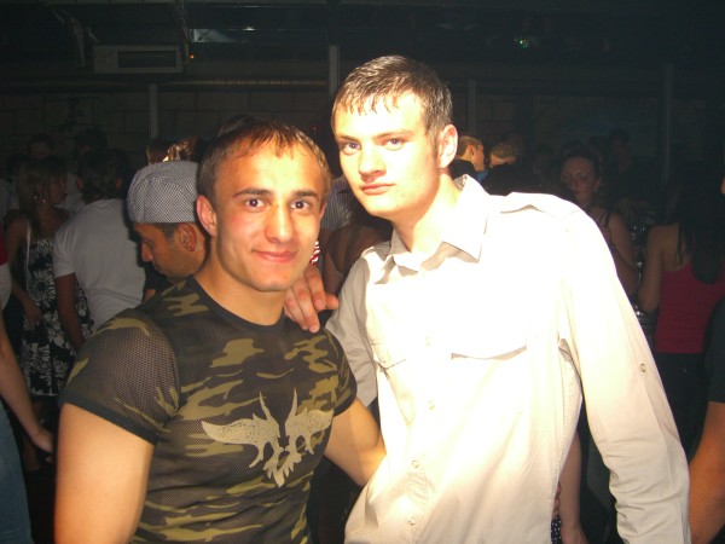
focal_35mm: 38
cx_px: 362
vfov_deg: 37.7
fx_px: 796
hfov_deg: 49.0
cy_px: 272
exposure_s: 1/60
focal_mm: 7.9
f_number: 2.8
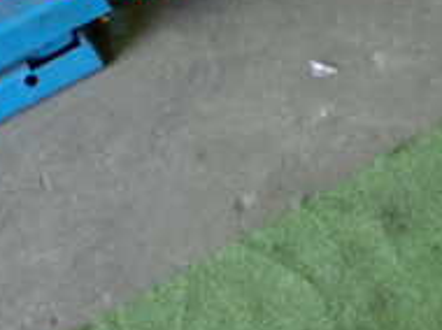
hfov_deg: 23.7
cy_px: 472
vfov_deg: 17.1
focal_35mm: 79
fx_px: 1007
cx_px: 440
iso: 640
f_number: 2
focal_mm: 4.5
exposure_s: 1/30
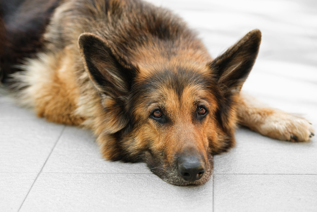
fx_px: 740
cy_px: 106
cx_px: 158
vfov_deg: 16.3
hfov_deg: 24.2
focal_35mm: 84
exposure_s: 1/200
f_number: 2
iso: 160
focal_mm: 56
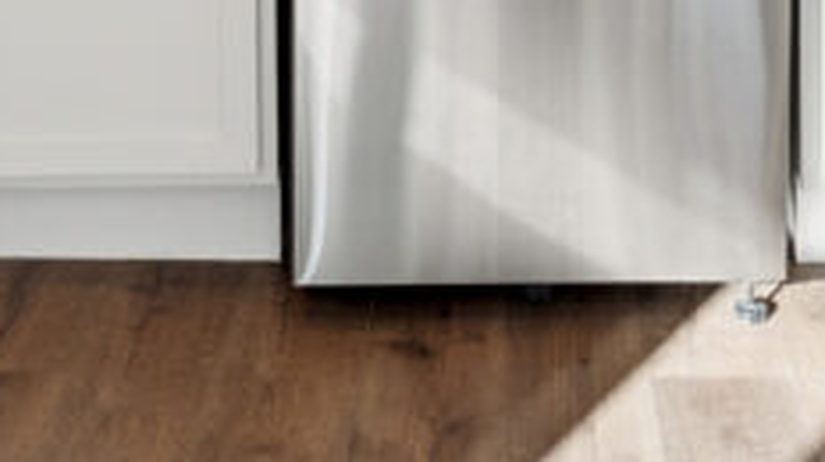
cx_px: 469
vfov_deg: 13.6
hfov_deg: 27.8
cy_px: -446
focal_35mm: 76
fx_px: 1668
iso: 100
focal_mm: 16.5
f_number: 9
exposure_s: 1/5
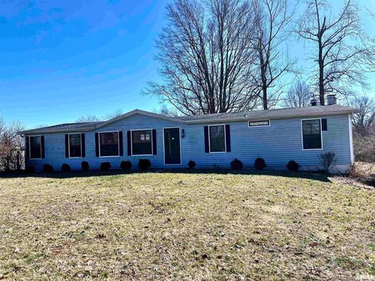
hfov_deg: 67.3
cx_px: 188
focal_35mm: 26
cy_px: 140
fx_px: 282
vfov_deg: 53.1
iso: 50
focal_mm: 5.7
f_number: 1.5
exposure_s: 1/3460
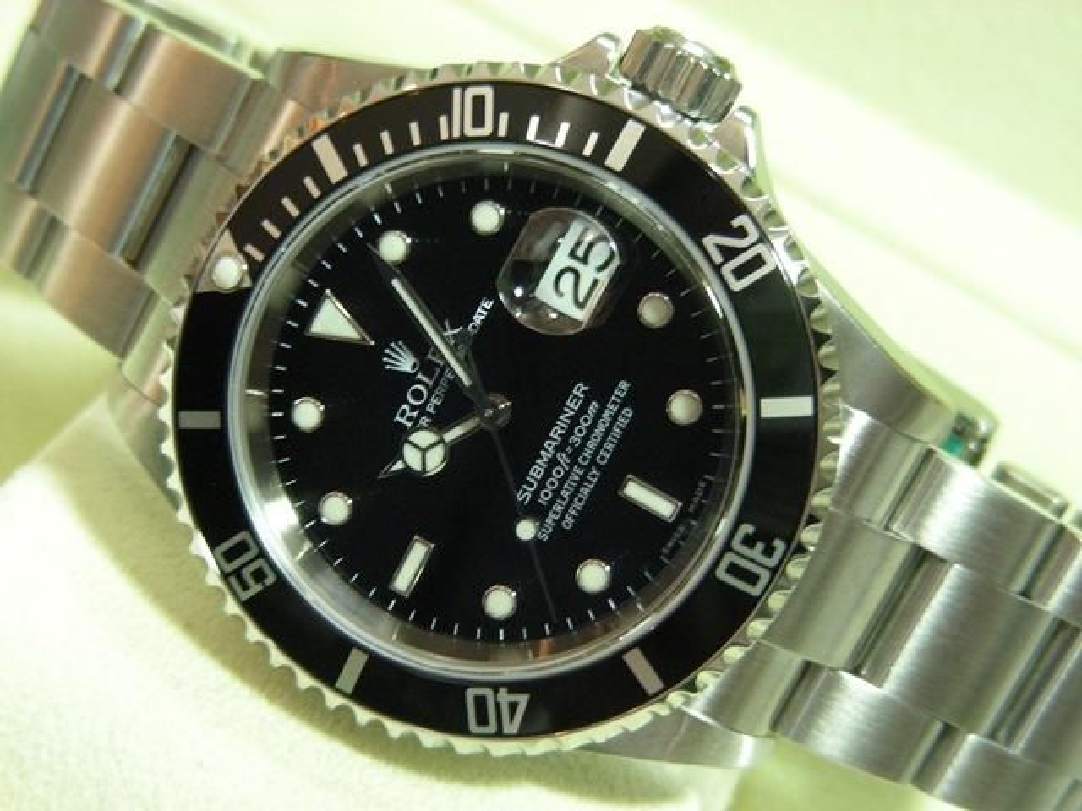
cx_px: 541
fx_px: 2469
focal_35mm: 79
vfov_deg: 18.7
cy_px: 406
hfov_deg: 24.7
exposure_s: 1/17.4
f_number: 3.5
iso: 200
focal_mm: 13.2
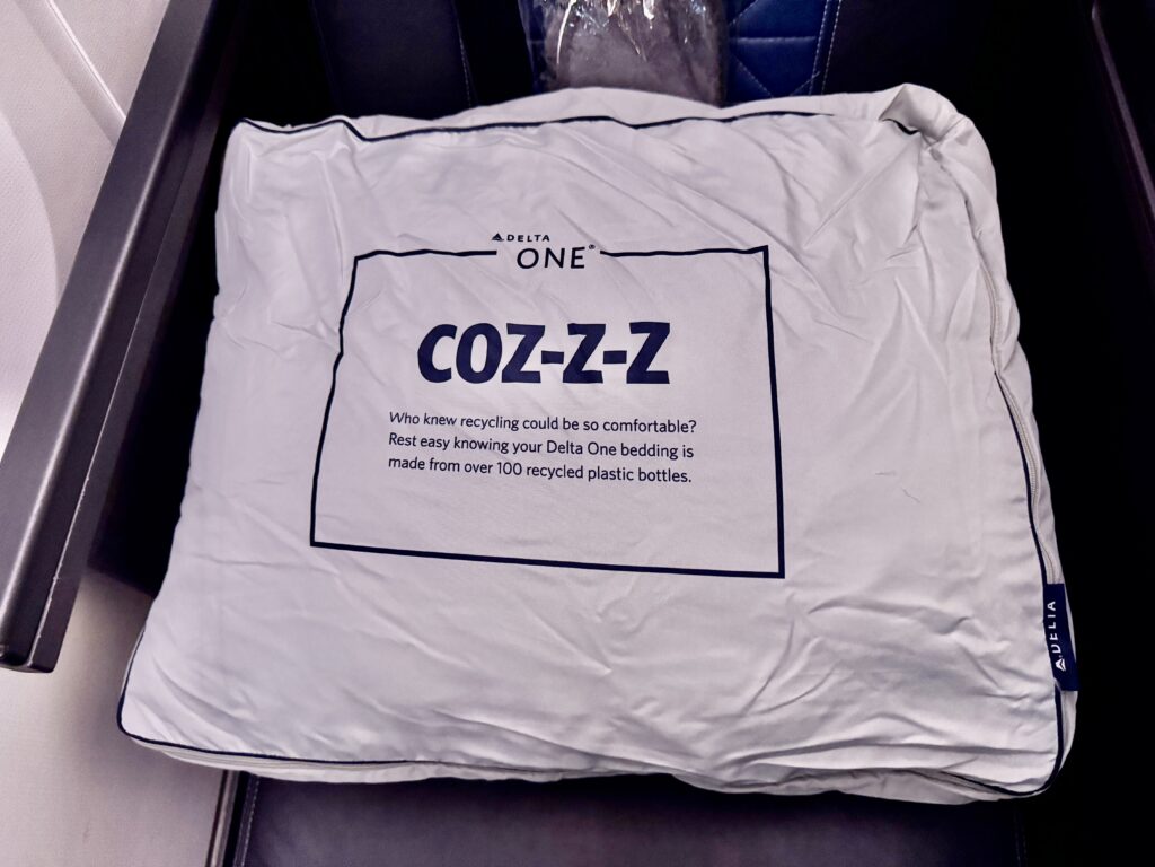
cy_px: 434
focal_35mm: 24
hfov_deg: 71.6
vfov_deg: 56.8
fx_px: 801
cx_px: 578
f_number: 1.78
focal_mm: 6.86
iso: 1000
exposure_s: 1/30
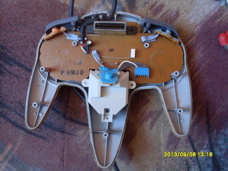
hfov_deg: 49.0
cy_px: 86
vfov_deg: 37.7
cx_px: 114
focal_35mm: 38
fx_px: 250
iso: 200
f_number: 2.8
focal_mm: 6.3
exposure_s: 1/20
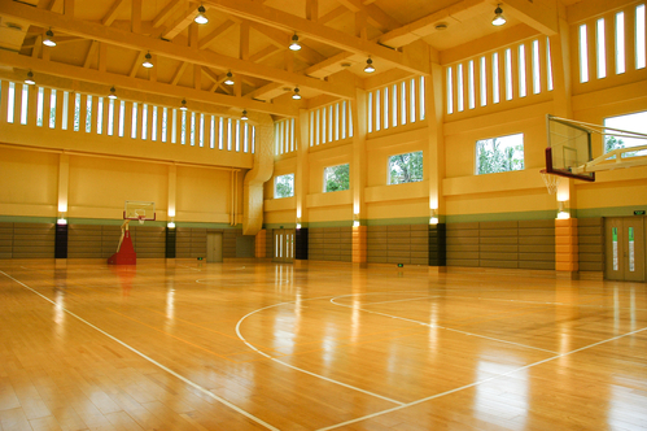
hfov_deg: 67.4
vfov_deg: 47.9
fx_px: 485
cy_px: 216
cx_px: 324
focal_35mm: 27
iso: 200
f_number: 5
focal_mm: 18
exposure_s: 1/50
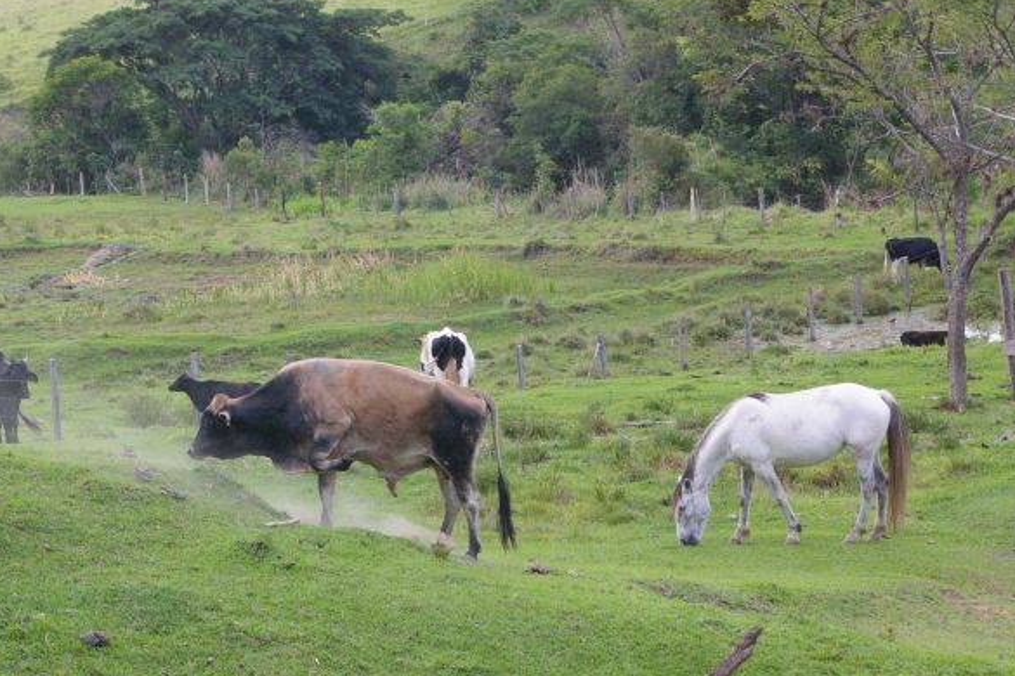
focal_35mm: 113
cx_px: 383
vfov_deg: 12.1
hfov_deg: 18.1
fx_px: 3177
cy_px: 445
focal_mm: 55
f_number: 11
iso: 1600
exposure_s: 1/500
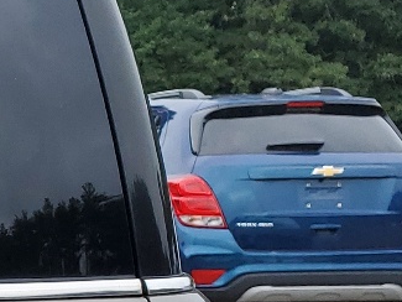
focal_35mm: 128
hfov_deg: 13.3
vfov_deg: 11.2
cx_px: -397
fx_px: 1487
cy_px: 427
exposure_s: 1/286
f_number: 1.5
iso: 50
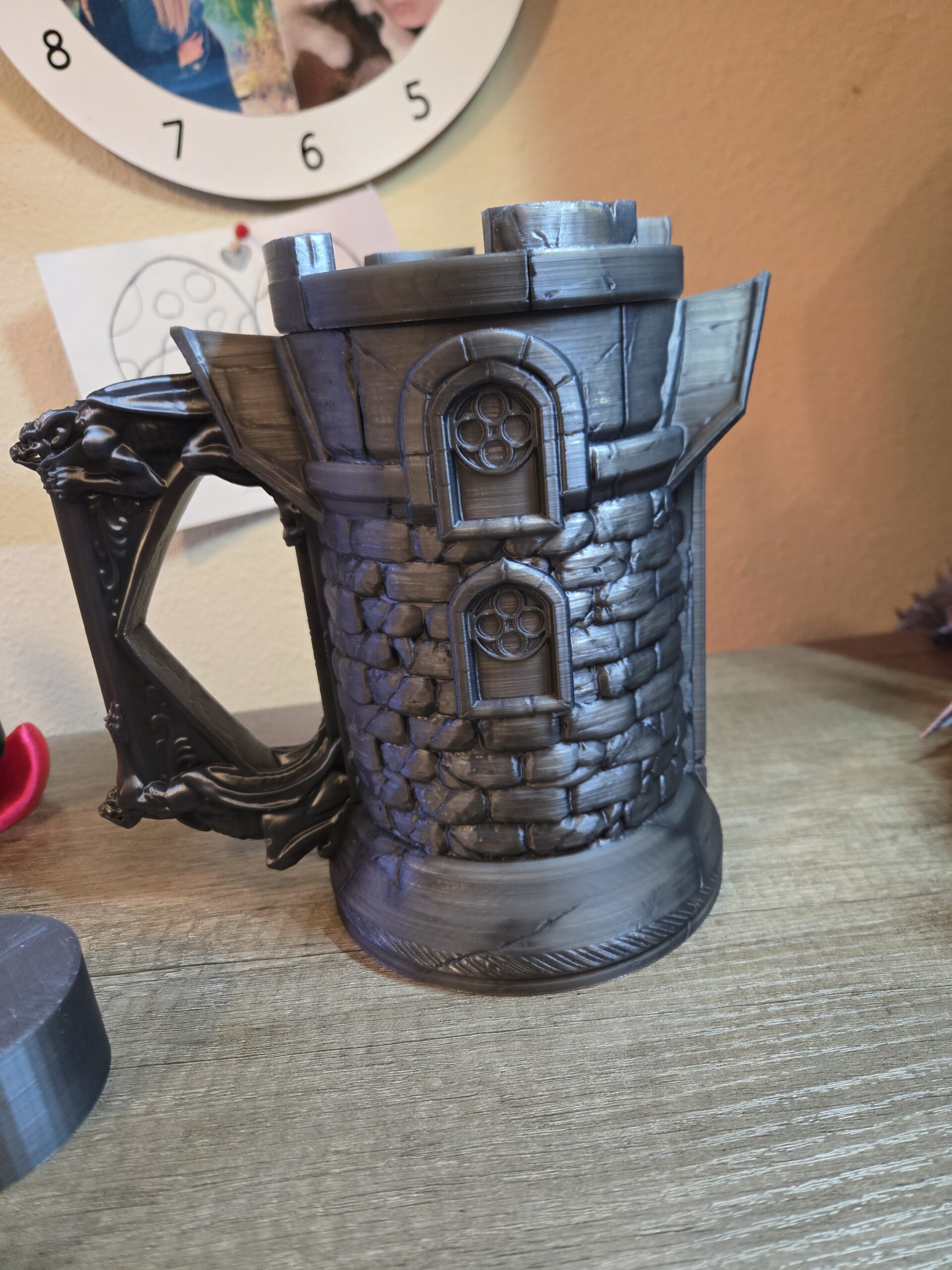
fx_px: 843
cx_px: 476
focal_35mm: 23
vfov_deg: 73.9
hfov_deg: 58.9
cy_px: 635
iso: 1000
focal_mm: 5.4
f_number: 1.8
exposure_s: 1/60
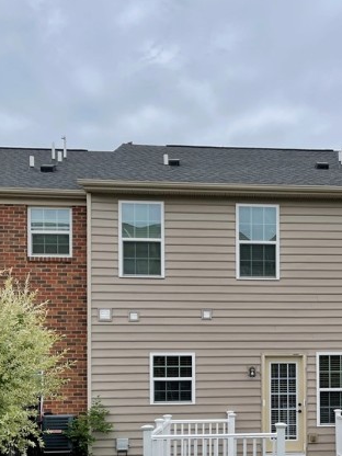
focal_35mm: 48
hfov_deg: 29.5
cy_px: 361
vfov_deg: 38.3
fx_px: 632
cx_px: 277
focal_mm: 5.1
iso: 32
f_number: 1.6
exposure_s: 1/2247
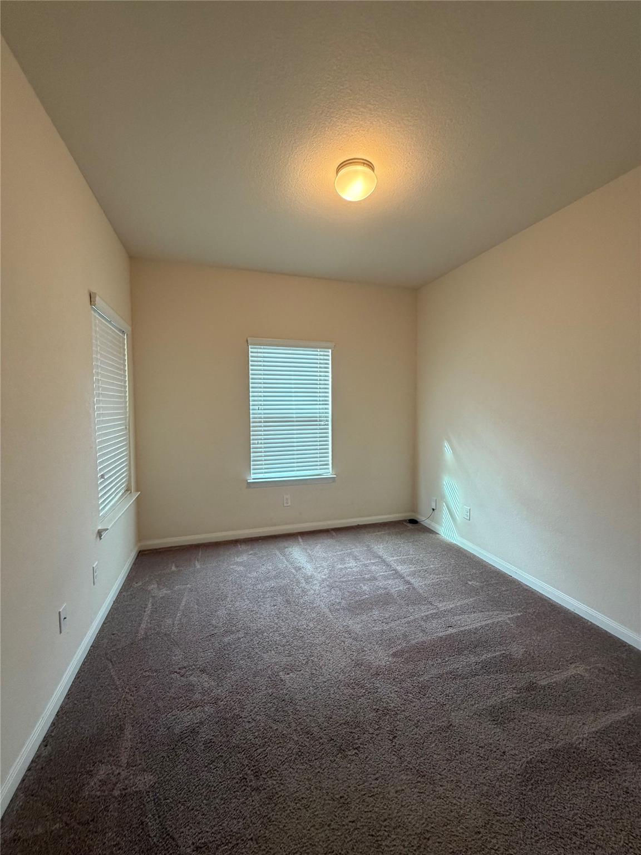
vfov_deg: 102.1
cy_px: 428
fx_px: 346
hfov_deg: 85.7
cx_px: 320
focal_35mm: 14
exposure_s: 1/60
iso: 320
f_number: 2.2
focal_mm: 2.22
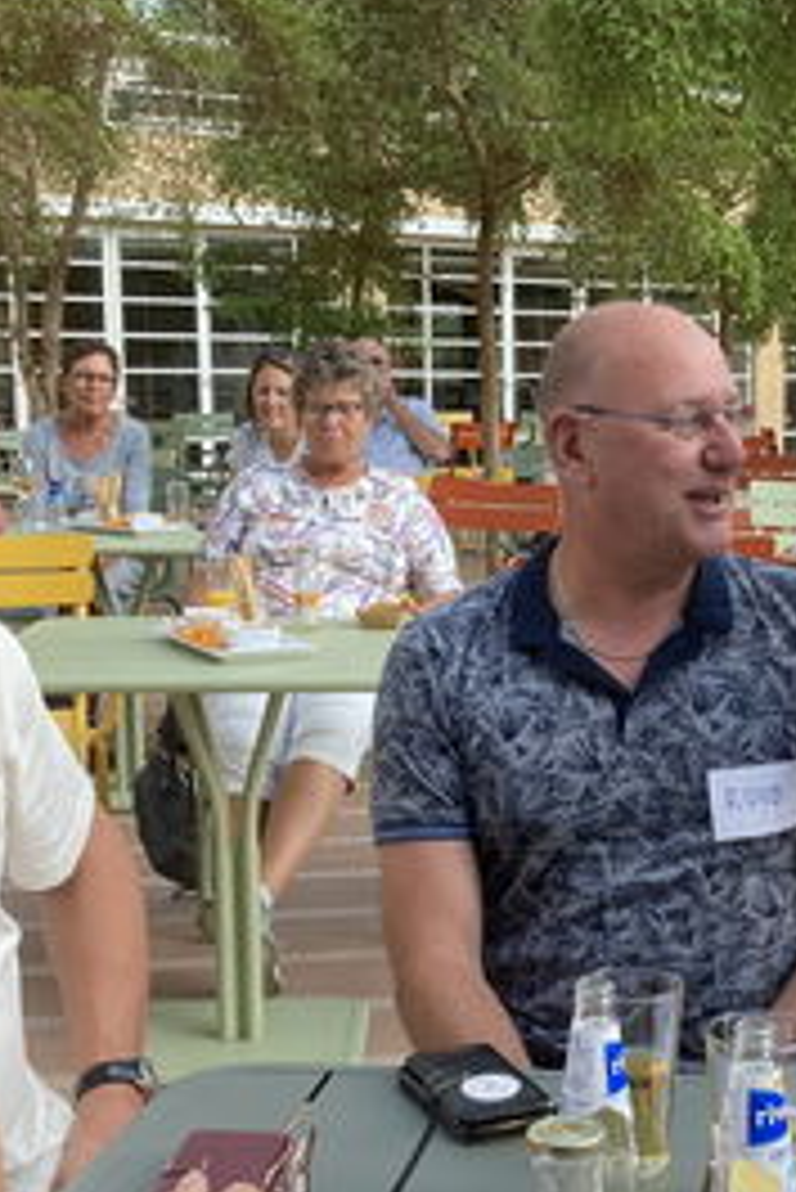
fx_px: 2053
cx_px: 715
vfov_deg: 32.0
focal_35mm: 62
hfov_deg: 21.5
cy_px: 819
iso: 32
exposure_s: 1/121
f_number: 1.8
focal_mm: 3.99
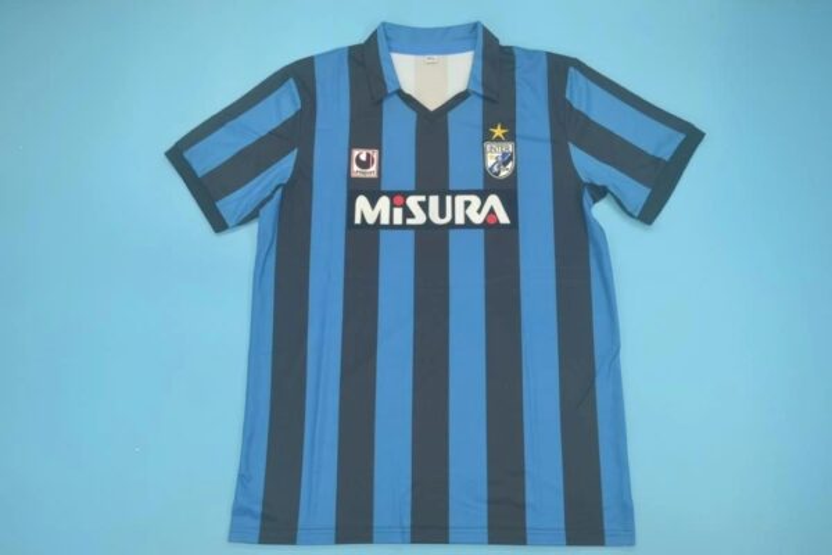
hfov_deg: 61.9
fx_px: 693
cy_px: 278
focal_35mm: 30
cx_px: 416
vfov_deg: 43.6
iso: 200
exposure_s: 1/80
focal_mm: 20
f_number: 3.8
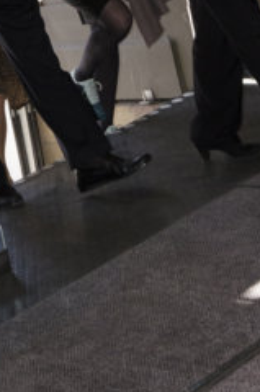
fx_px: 1518
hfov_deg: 9.7
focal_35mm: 140
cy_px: -98
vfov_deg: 14.2
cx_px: -1
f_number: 8
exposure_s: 1/250
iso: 1600
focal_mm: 31
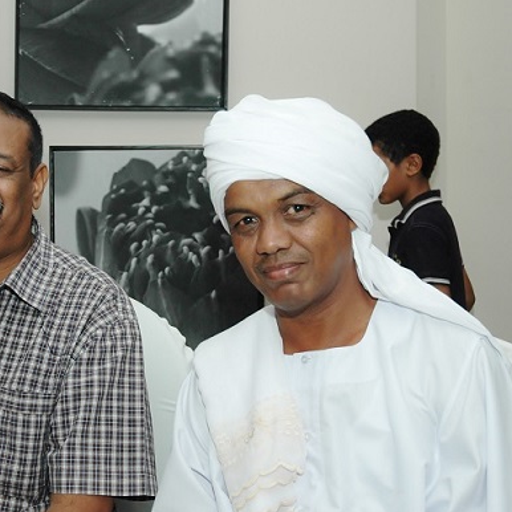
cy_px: 252
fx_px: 965
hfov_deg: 29.3
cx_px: 139
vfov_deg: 29.7
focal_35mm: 58
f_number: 4.8
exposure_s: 1/60
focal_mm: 29
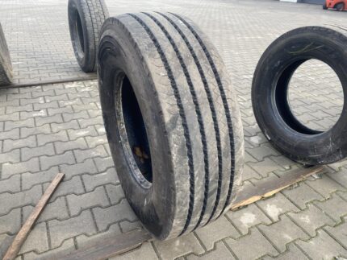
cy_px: 130
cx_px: 174
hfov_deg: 67.3
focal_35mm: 26
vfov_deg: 53.1
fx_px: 261
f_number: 1.8
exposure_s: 1/149
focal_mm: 4.25
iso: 32
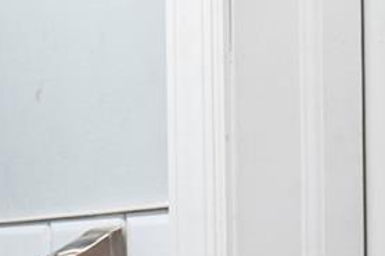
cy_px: 257
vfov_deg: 11.5
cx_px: -785
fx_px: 1261
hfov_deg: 11.0
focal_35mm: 118
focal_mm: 16
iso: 200
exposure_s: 1/15
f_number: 10
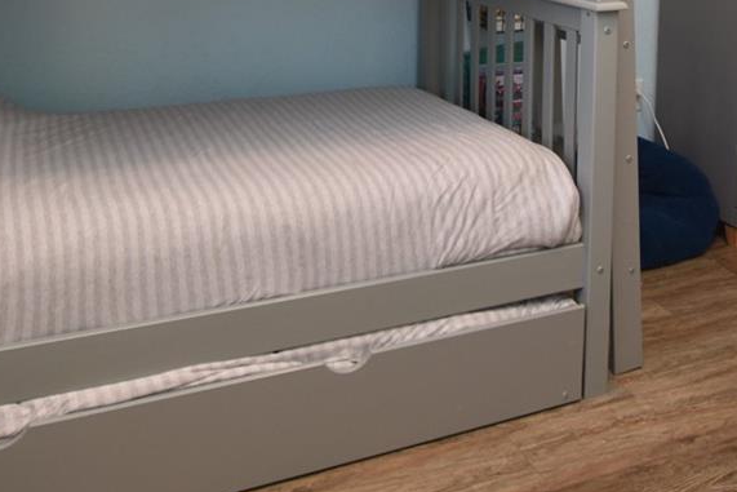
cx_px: 458
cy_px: -56
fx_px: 860
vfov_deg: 28.8
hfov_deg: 46.0
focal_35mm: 42
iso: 280
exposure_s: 1/60
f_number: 4
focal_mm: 10
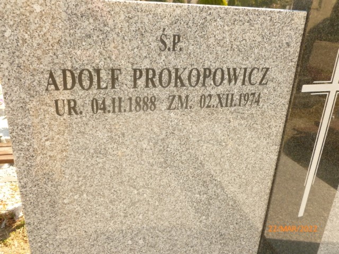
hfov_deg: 63.4
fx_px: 274
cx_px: 170
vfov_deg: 49.7
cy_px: 127
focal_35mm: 28
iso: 200
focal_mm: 5
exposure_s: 1/320
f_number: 3.3
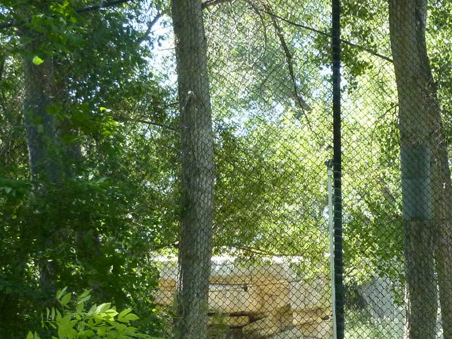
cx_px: 406
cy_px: 242
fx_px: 1397
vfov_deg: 13.8
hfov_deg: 18.1
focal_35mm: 107
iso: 400
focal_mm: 7.3
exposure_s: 1/250
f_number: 3.7
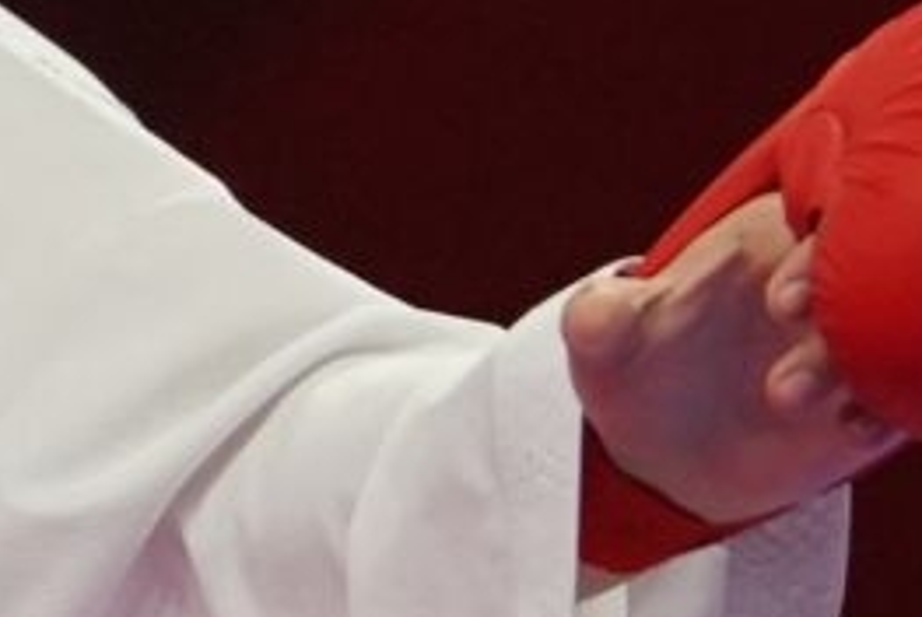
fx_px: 72533
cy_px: -256
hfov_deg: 0.7
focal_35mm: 2829
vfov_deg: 0.5
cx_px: 84
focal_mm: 276
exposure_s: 1/1000
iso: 2500
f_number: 4
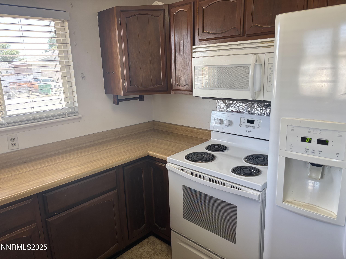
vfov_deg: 53.1
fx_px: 260
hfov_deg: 67.3
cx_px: 173
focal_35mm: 26
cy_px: 130
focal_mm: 5.96
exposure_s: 1/120
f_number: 1.6
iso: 100
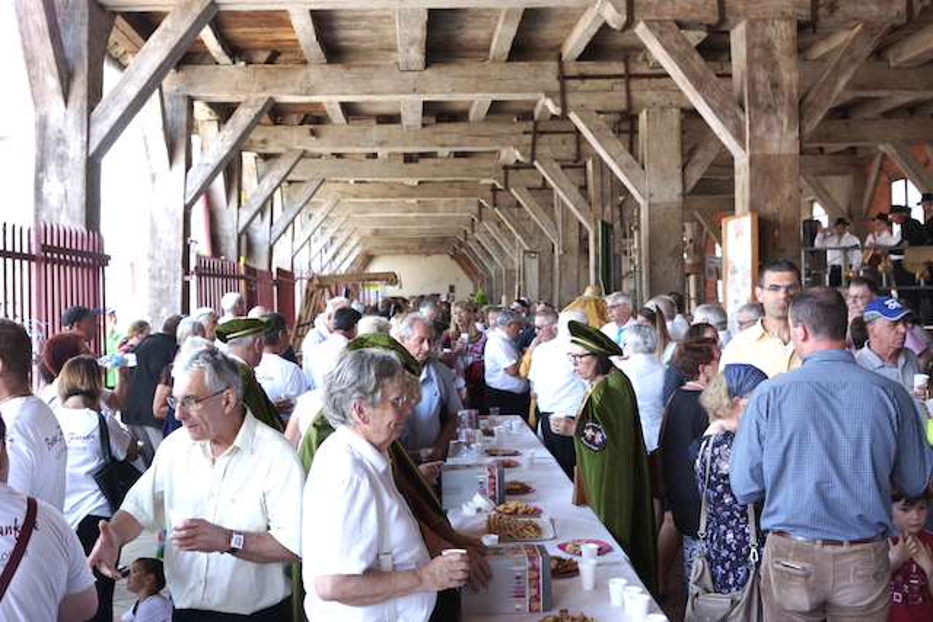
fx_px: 933
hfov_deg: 53.1
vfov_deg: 36.9
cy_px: 311
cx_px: 466
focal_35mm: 36
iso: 400
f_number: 3.5
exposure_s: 1/200
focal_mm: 24
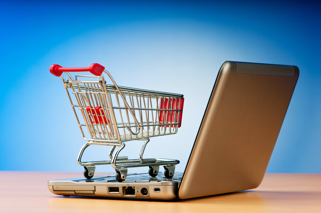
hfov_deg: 13.1
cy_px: 106
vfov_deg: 8.7
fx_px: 1403
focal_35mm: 158
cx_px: 160
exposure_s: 1/200
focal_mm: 105
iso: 200
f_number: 13
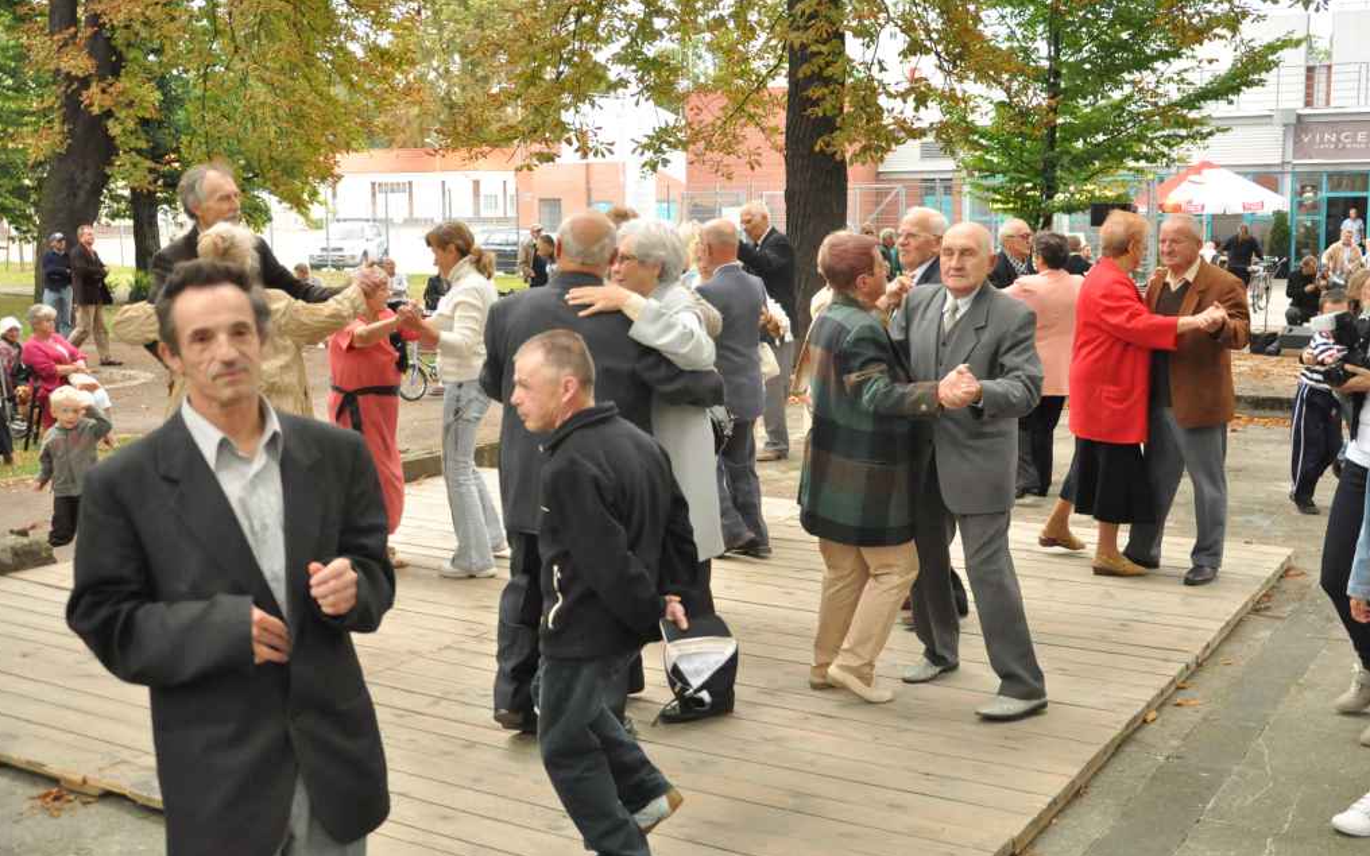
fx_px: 1493
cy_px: 412
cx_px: 681
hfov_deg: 49.3
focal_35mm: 40
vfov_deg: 32.0
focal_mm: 26
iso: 2000
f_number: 4
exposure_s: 1/400
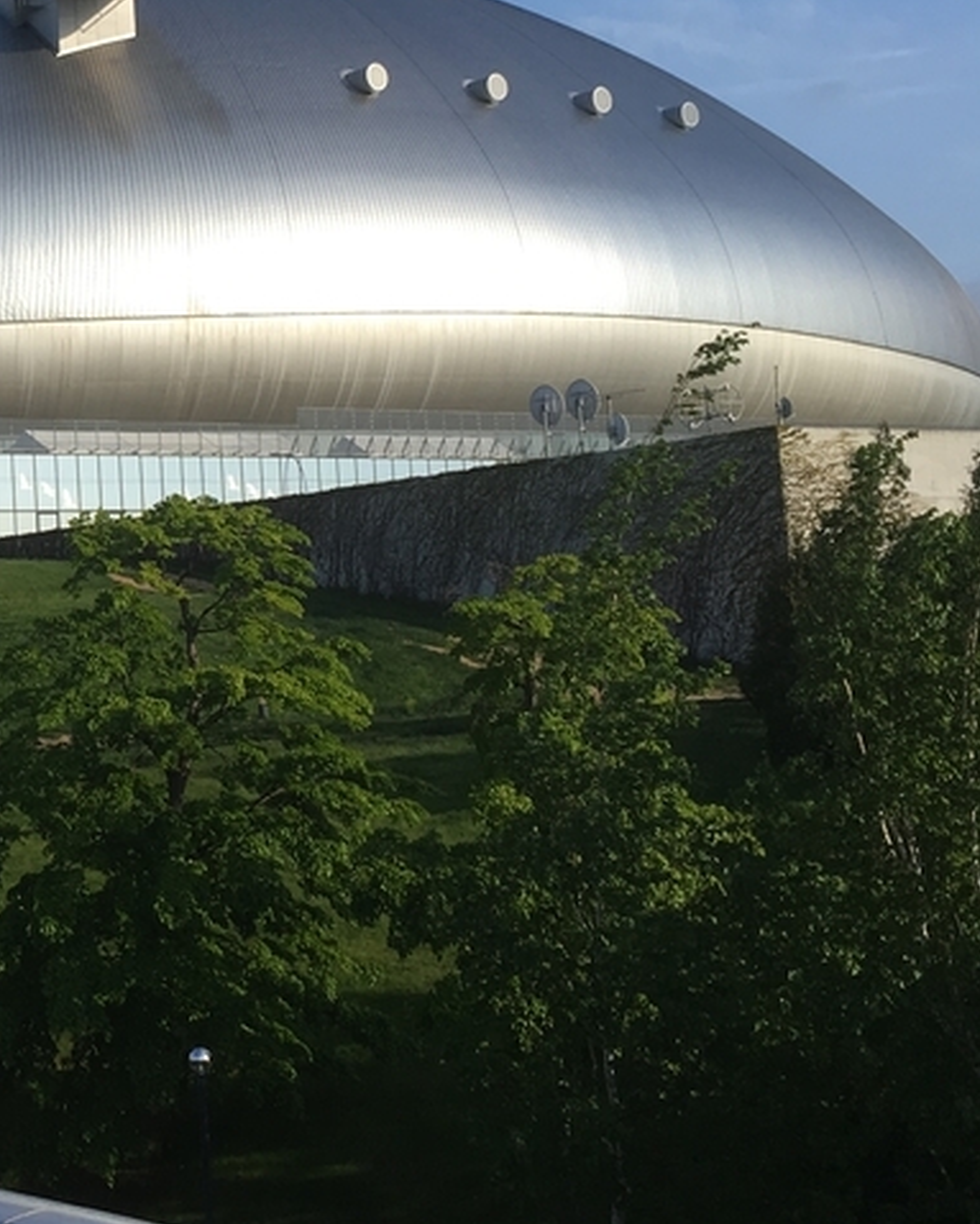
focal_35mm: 71
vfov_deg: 26.6
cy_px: 417
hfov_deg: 20.5
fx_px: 2572
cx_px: -125
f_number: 2.2
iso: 25
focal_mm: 4.15
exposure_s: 1/1374
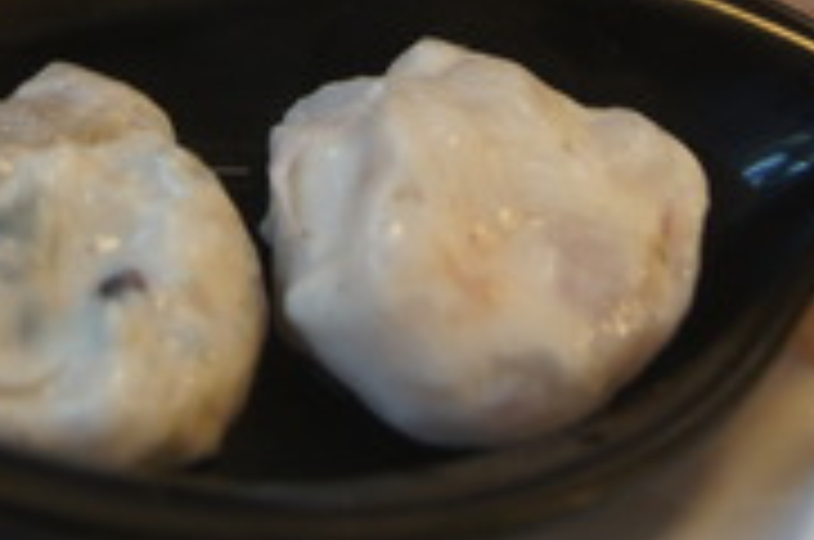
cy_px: -130
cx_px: 209
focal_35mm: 119
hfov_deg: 17.1
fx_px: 2686
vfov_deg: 11.2
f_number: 4
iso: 400
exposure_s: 1/40
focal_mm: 24
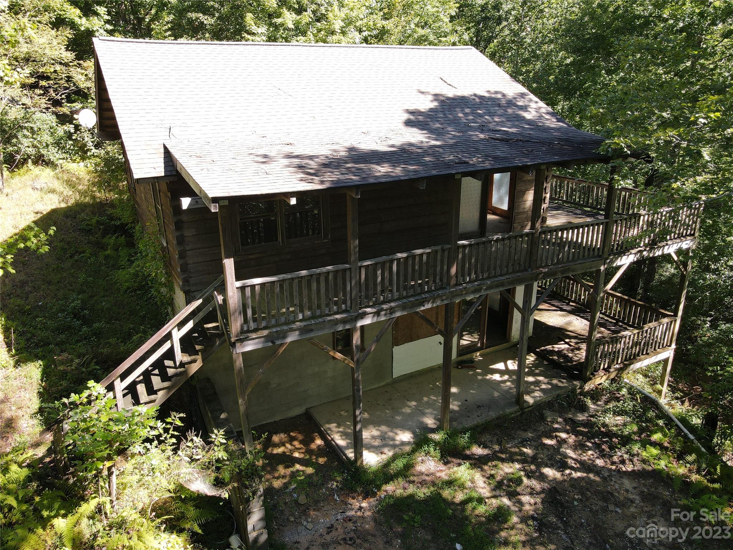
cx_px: 366
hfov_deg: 71.6
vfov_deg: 56.8
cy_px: 275
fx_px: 508
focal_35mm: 24
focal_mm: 4.5
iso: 110
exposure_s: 1/80
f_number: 2.8
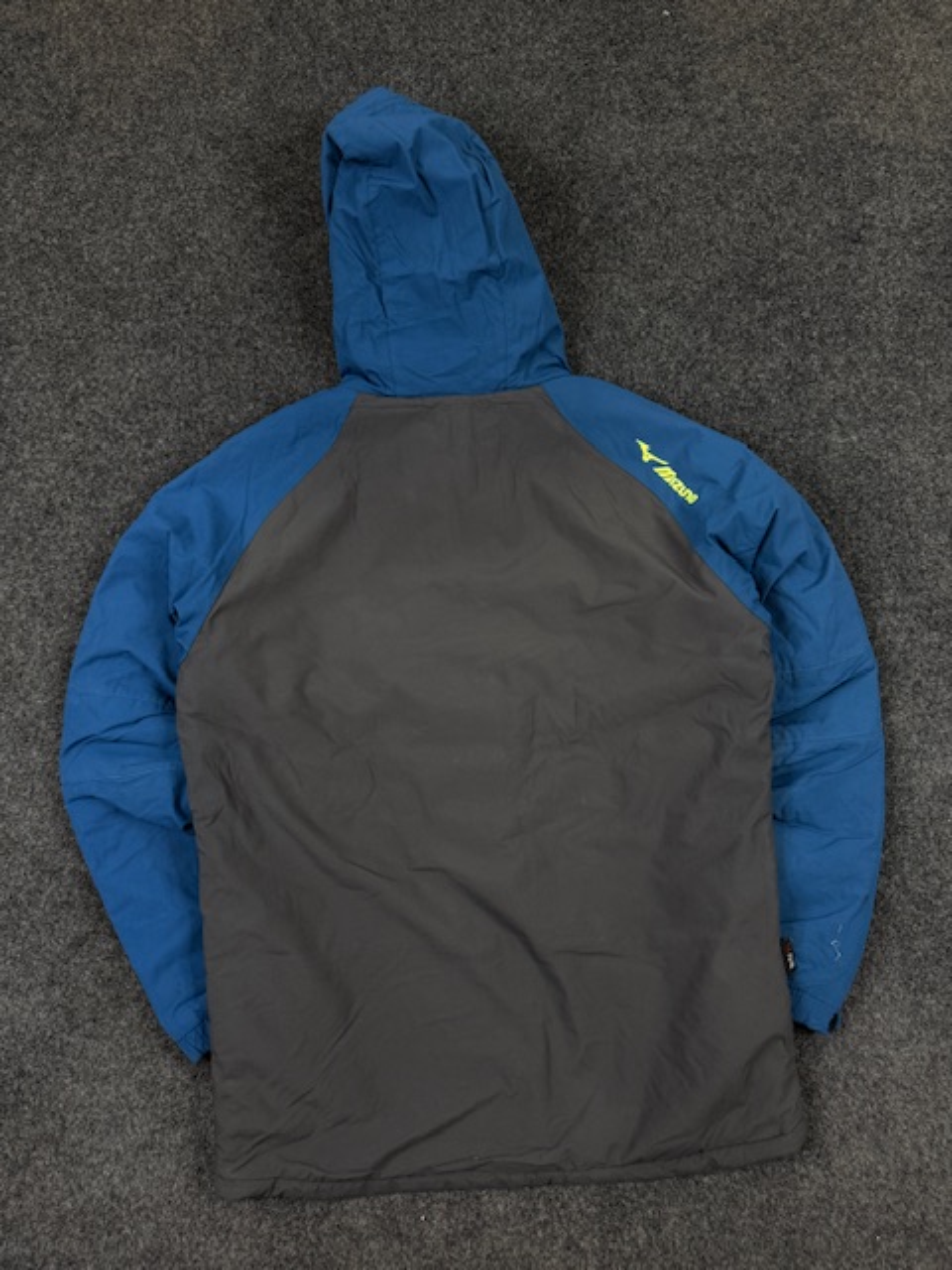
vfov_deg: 71.6
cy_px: 635
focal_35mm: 24
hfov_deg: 56.8
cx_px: 476
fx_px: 880
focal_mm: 6.76
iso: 160
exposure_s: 1/100
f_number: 1.78
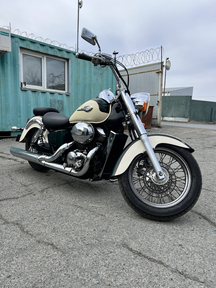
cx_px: 108
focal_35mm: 26
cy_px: 144
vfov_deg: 67.3
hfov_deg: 53.1
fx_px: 216
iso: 50
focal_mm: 5.7
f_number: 1.5
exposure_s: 1/2208
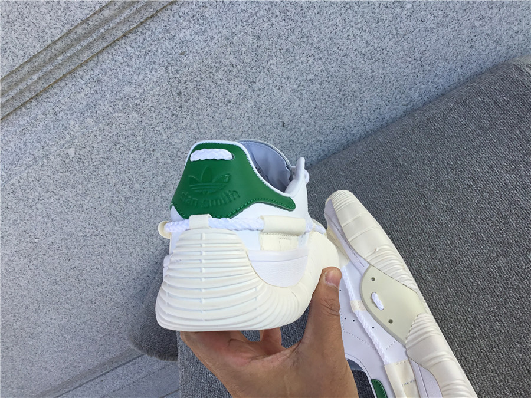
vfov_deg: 45.4
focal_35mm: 31
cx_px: 266
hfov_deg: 58.4
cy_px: 199
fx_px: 476
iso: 25
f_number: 2.4
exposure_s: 1/476
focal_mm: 3.3
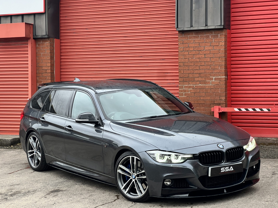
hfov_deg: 25.3
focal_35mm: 77
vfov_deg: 19.1
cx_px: 139
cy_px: 104
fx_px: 618
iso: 64
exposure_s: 1/99
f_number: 2.8
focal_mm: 9
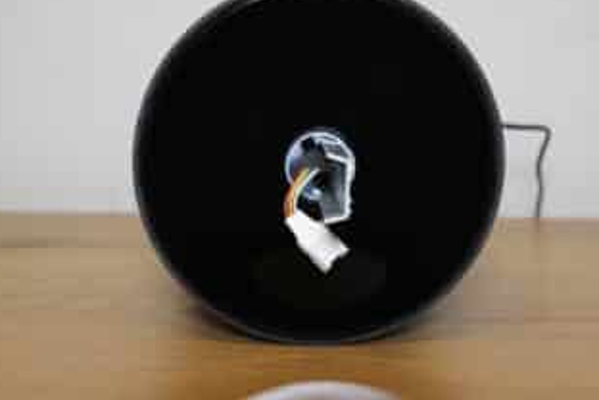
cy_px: 190
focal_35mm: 55
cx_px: 315
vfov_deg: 24.6
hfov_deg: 36.2
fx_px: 915
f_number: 8
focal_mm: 44
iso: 2500
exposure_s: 1/50
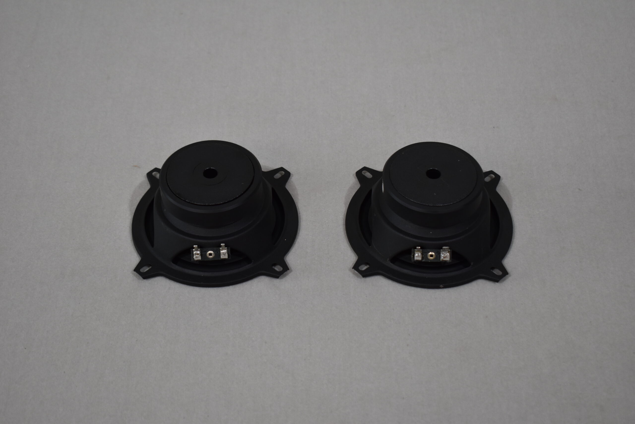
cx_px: 318
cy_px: 212
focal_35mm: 63
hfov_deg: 31.9
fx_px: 1111
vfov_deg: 21.6
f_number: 5
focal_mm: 42
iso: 640
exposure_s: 1/250
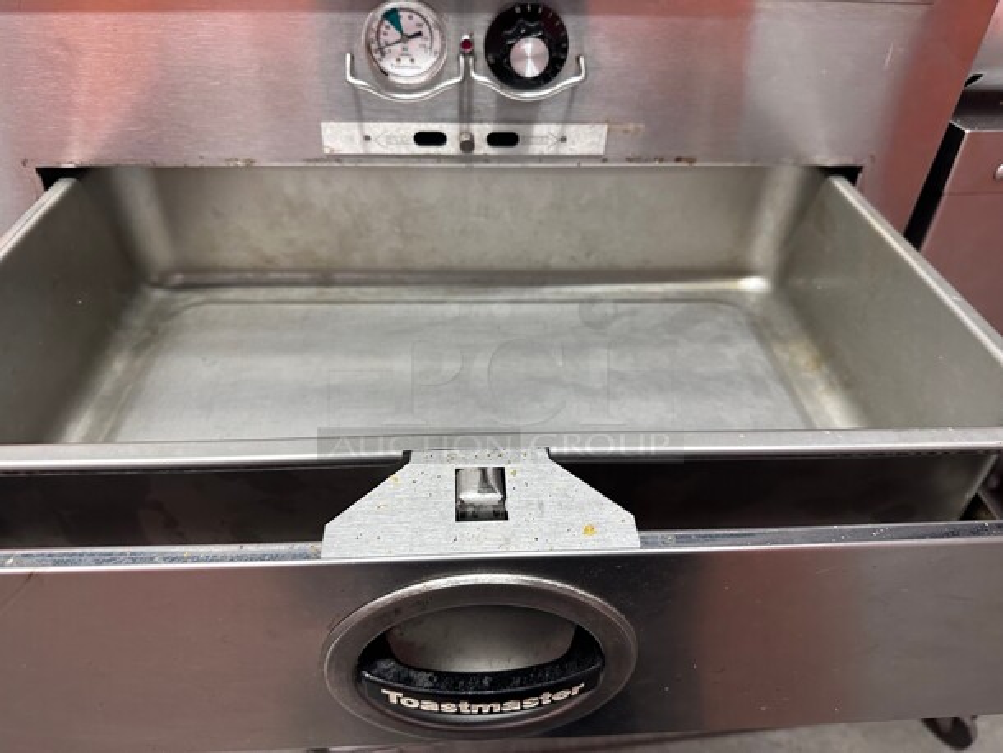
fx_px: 696
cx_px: 502
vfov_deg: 56.8
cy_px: 376
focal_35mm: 24
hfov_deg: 71.6
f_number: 1.78
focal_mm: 6.86
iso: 320
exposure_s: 1/60
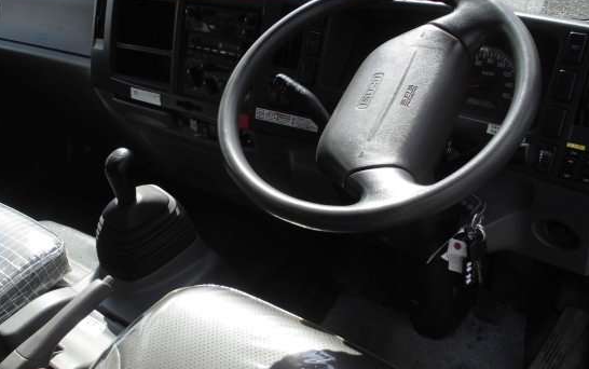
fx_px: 578
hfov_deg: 53.8
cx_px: 255
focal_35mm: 36
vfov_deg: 35.4
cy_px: 196
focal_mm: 5.3
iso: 100
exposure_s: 1/250
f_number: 3.7
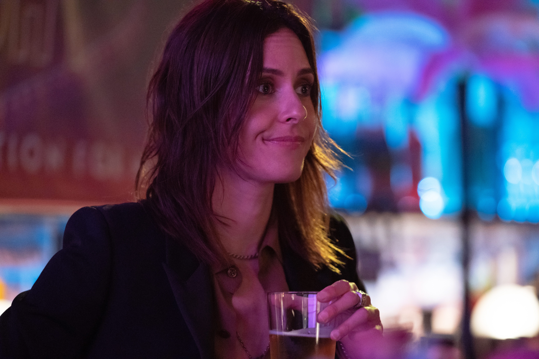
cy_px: 180
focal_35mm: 155
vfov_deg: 8.9
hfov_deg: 13.2
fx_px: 2321
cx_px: 270
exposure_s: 1/125
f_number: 3.2
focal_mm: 155
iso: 10000
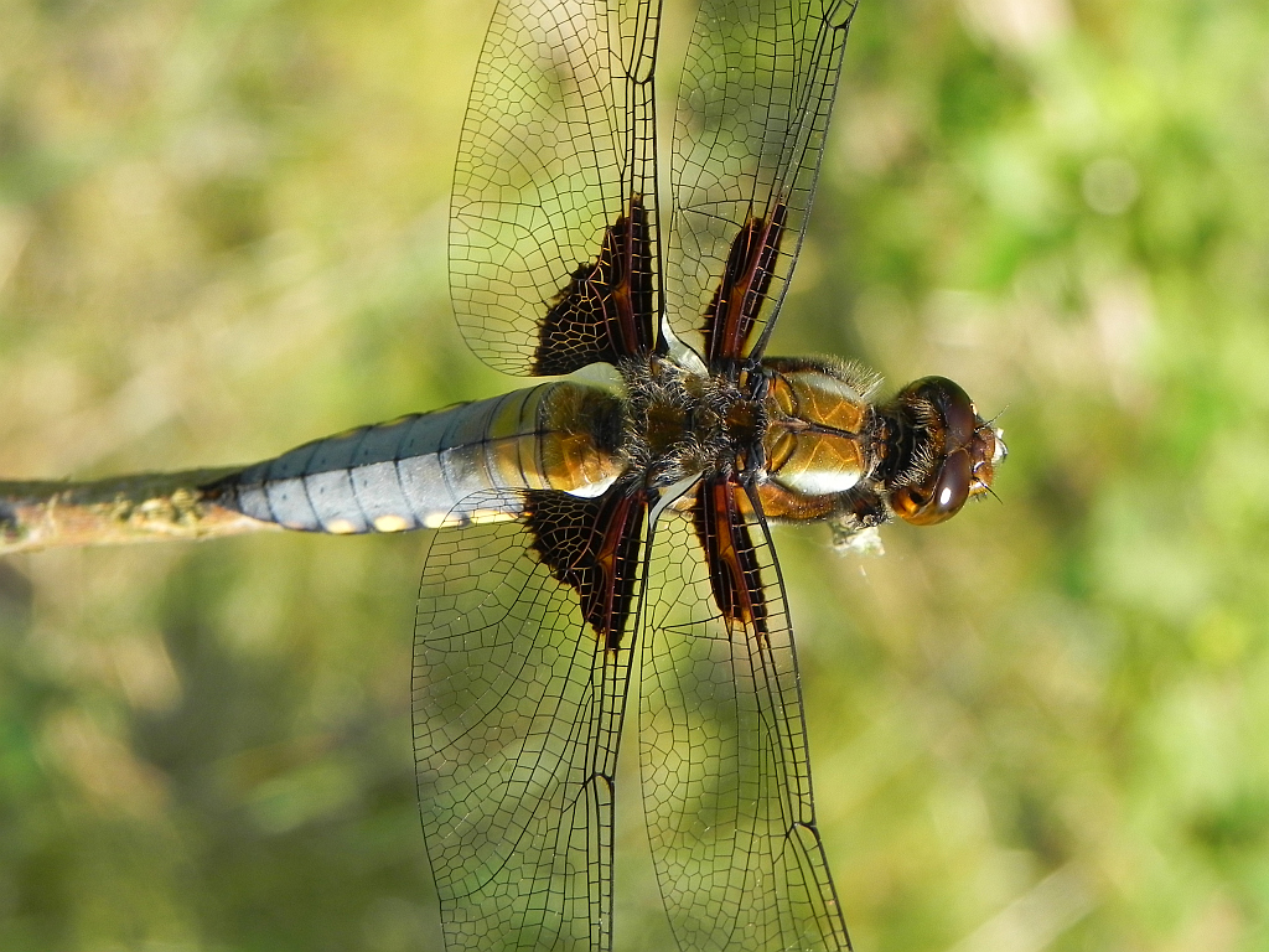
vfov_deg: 14.1
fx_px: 3849
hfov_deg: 18.7
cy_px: 476
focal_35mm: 105
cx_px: 634
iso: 160
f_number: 5
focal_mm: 18.8
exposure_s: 1/212
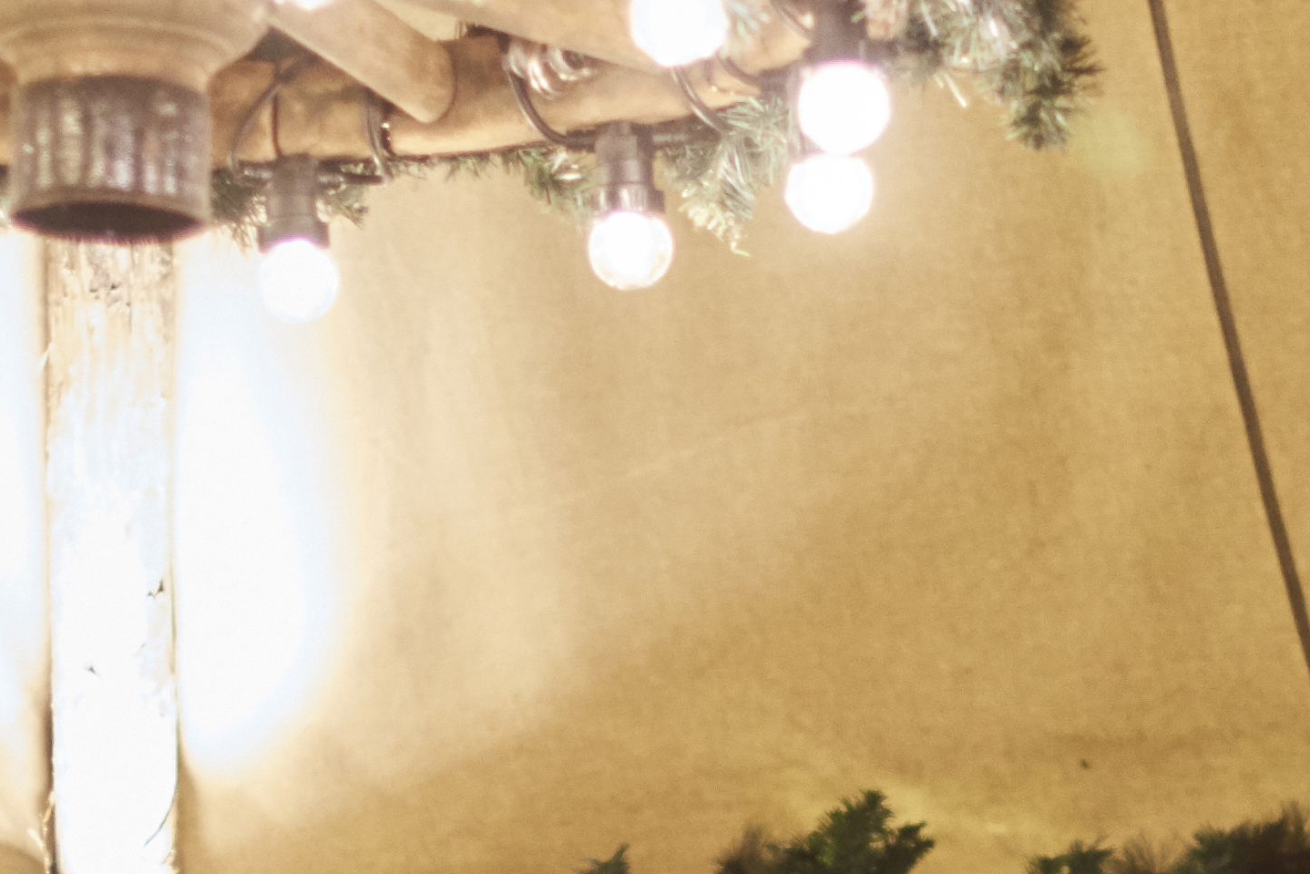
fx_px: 9316
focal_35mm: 256
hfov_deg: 8.0
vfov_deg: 5.3
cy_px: 1060
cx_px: 626
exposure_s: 1/125
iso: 1250
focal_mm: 50
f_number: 1.8
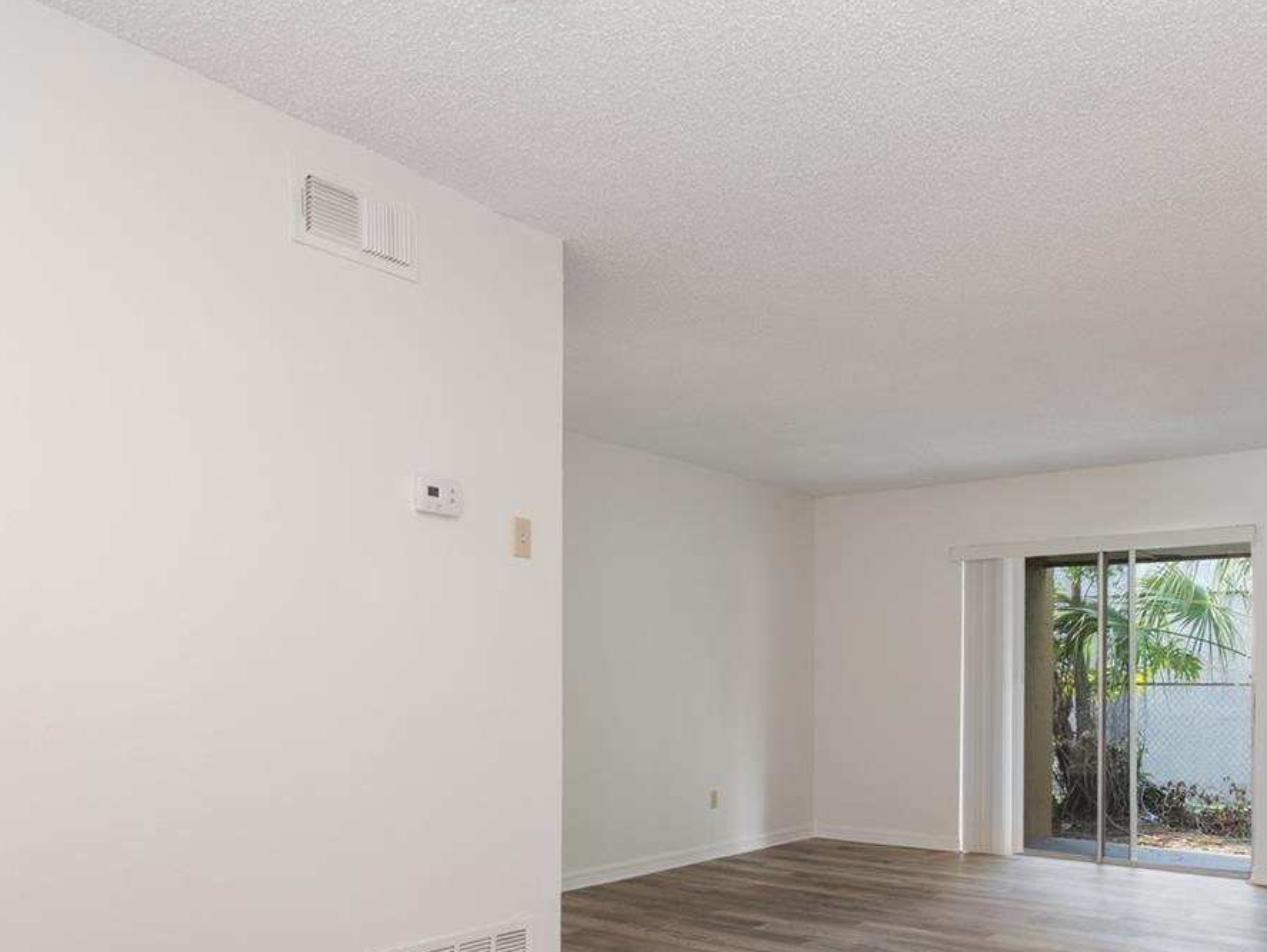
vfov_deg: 50.9
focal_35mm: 26
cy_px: 712
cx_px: 750
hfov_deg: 66.7
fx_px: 952
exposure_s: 1/6
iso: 320
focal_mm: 10
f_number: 7.1
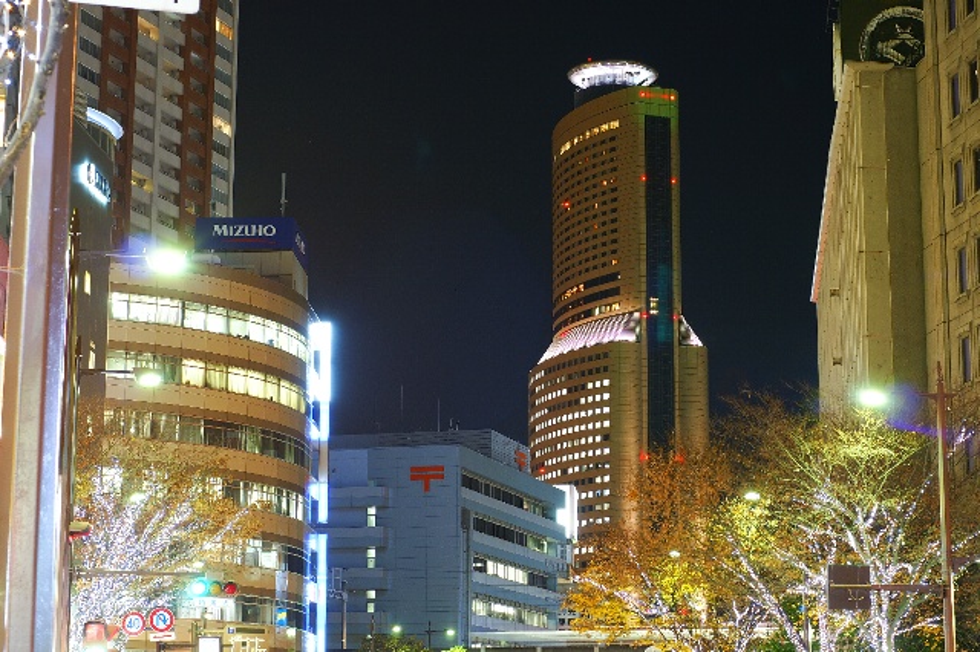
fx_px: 2041
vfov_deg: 18.2
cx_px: 490
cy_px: 326
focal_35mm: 75
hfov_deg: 27.0
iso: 100
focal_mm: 50
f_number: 5.6
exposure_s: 2.5
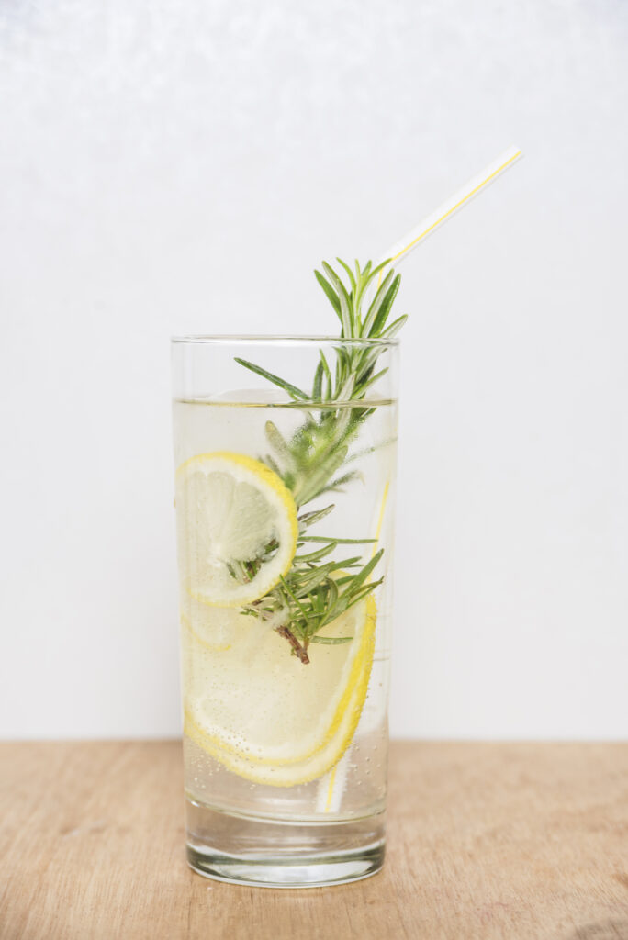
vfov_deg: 19.4
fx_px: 2744
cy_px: 470
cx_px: 314
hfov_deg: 13.1
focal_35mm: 105
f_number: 8
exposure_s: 1/60
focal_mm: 105
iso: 320
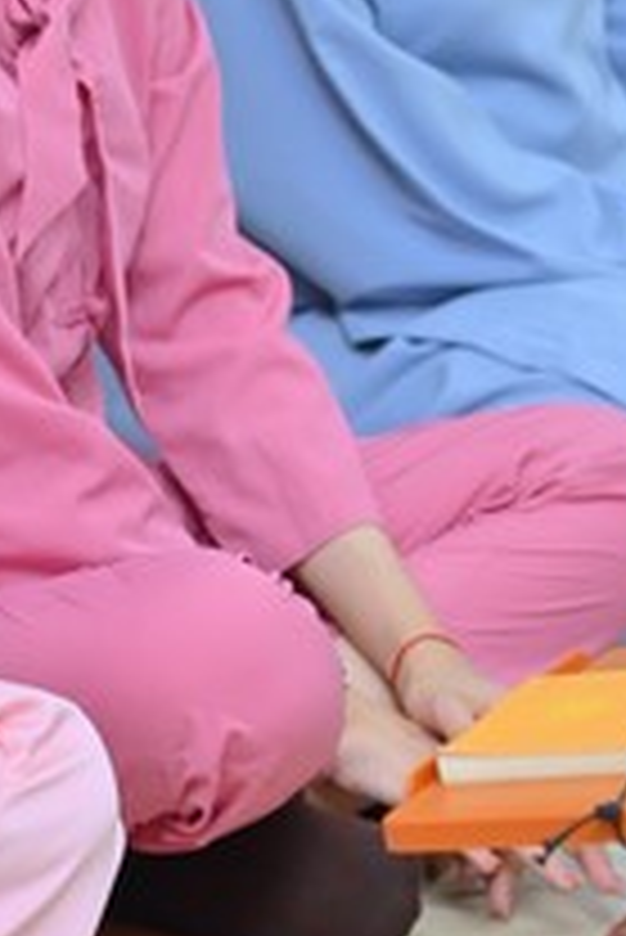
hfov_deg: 3.7
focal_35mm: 375
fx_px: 9764
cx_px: -209
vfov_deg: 5.5
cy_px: 130
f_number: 5
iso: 1600
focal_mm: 120
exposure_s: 1/80
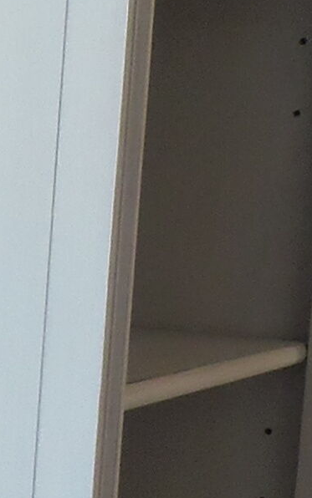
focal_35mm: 183
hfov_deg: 7.0
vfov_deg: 11.3
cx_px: -292
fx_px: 2487
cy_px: 529
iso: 80
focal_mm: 4.3
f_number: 2.9
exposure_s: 1/30
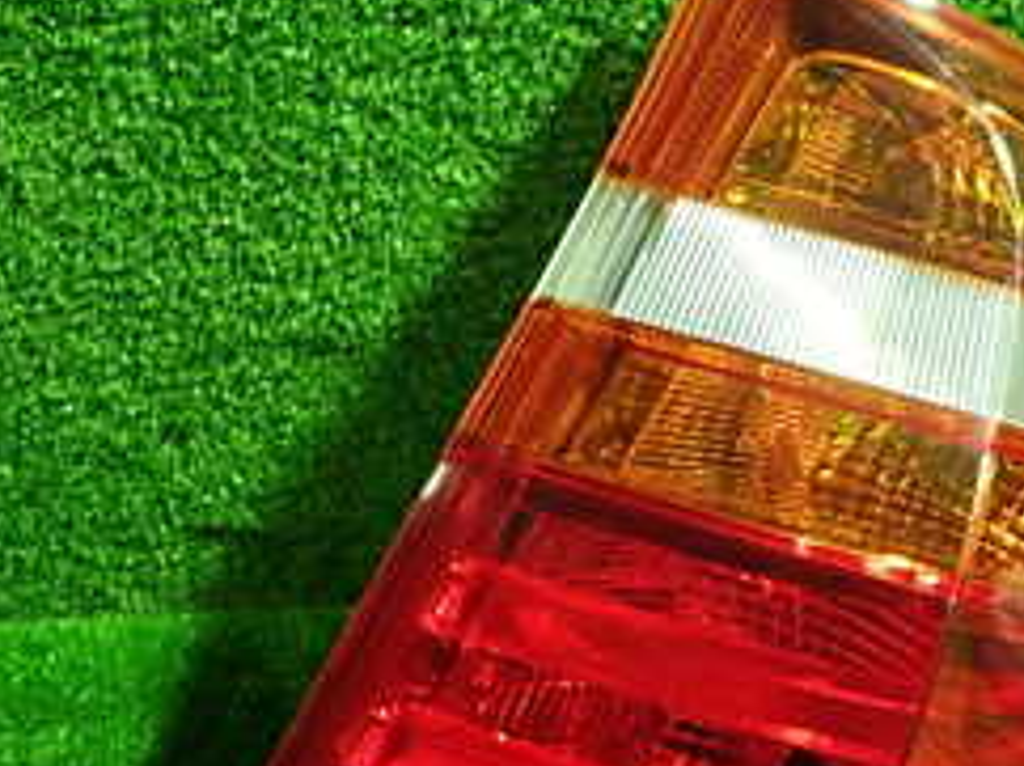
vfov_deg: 23.3
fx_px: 1832
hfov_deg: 30.1
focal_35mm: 62
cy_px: 584
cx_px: 889
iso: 320
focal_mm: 4.5
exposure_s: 1/30
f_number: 2
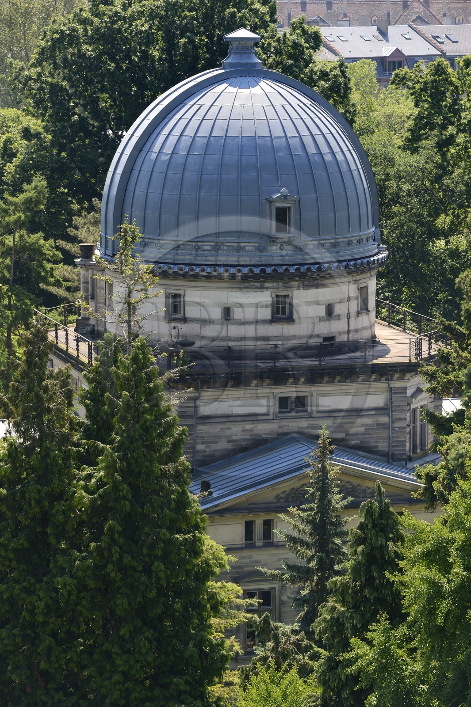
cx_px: 236
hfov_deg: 10.5
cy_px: 354
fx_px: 2554
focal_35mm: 130
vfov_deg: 15.8
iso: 100
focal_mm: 130
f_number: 5.6
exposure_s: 1/200
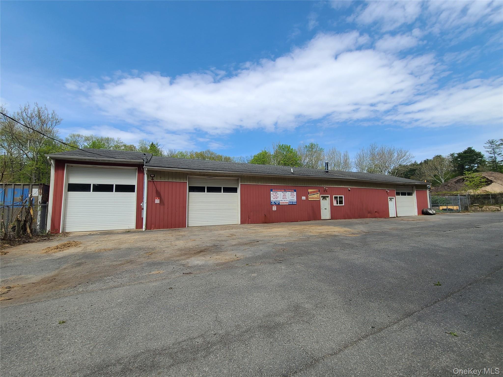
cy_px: 188
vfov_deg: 89.9
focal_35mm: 13
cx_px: 252
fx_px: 189
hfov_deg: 106.2
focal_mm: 2.2
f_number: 2.2
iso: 50
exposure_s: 1/1501
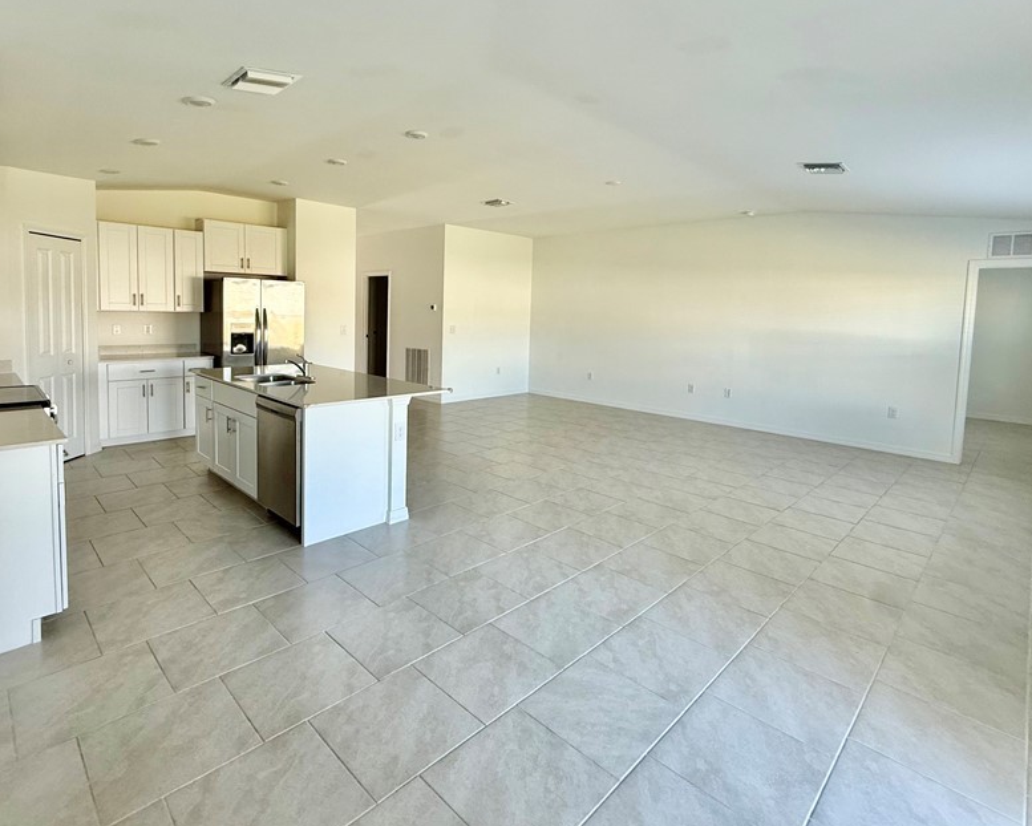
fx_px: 550
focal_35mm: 18
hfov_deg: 86.3
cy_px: 345
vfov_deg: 73.3
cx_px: 489
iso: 100
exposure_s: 1/99
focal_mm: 2.22
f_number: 2.2
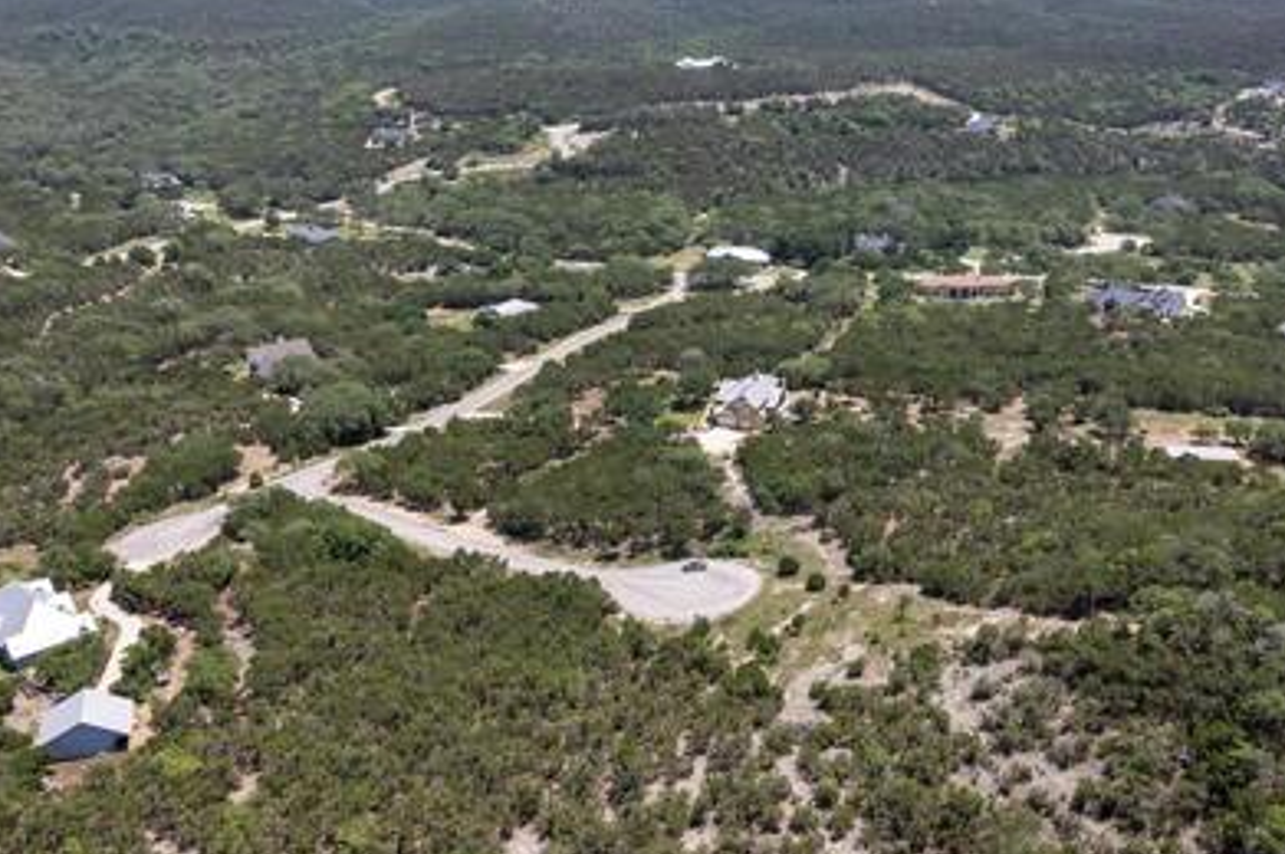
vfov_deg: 36.8
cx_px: 654
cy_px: 476
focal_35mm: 36
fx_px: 1284
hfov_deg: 53.2
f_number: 2.8
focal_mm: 8.38
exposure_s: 1/125
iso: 140
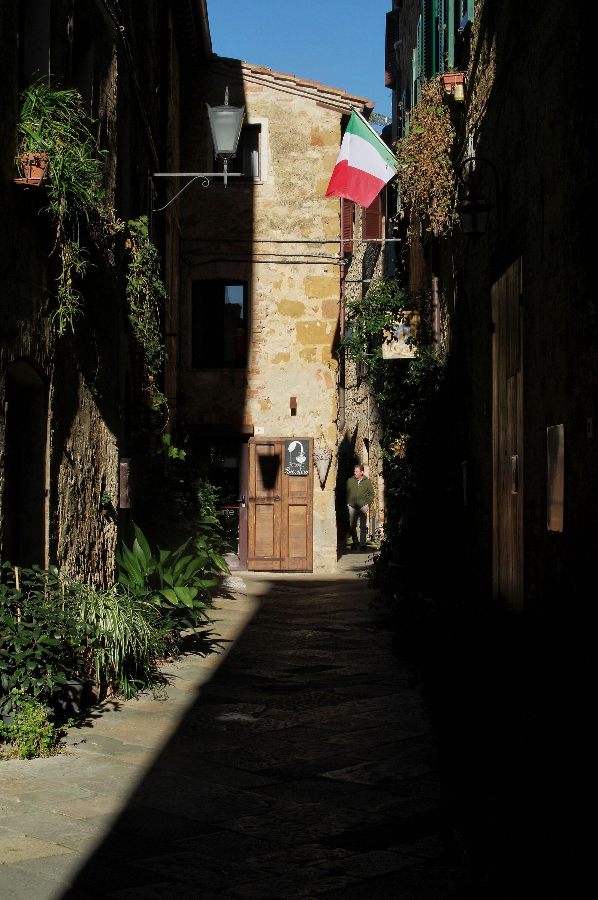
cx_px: 299
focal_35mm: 42
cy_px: 450
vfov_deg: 46.4
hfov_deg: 31.8
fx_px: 1048
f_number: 18
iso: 400
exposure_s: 1/500
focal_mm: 28
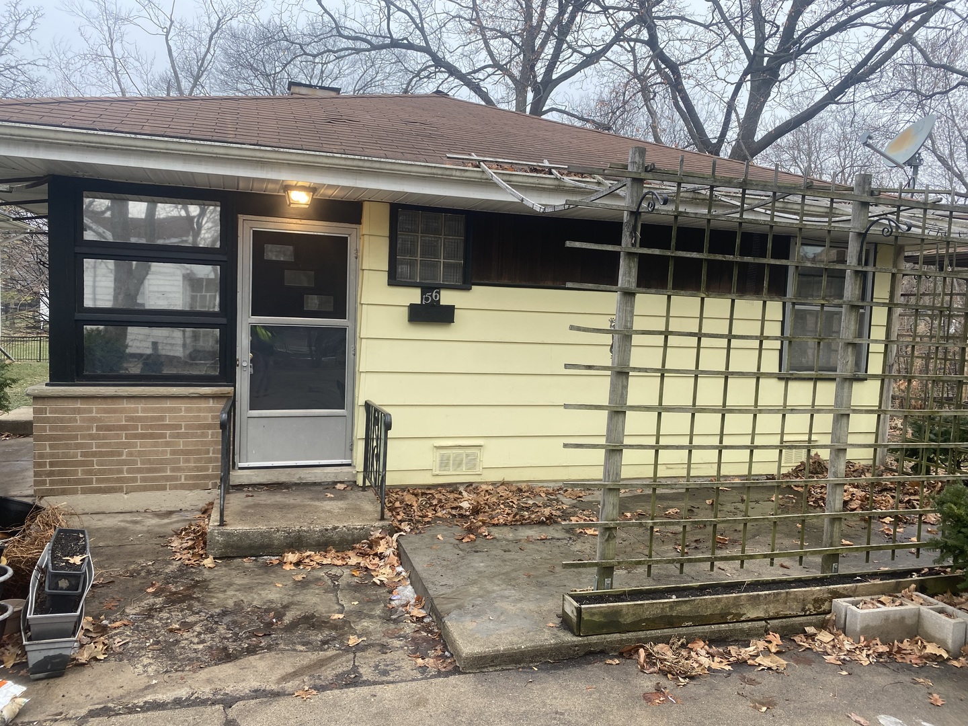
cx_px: 484
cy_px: 363
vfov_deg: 53.1
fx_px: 727
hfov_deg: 67.3
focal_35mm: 26
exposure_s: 1/187
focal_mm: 4.25
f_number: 1.8
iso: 32
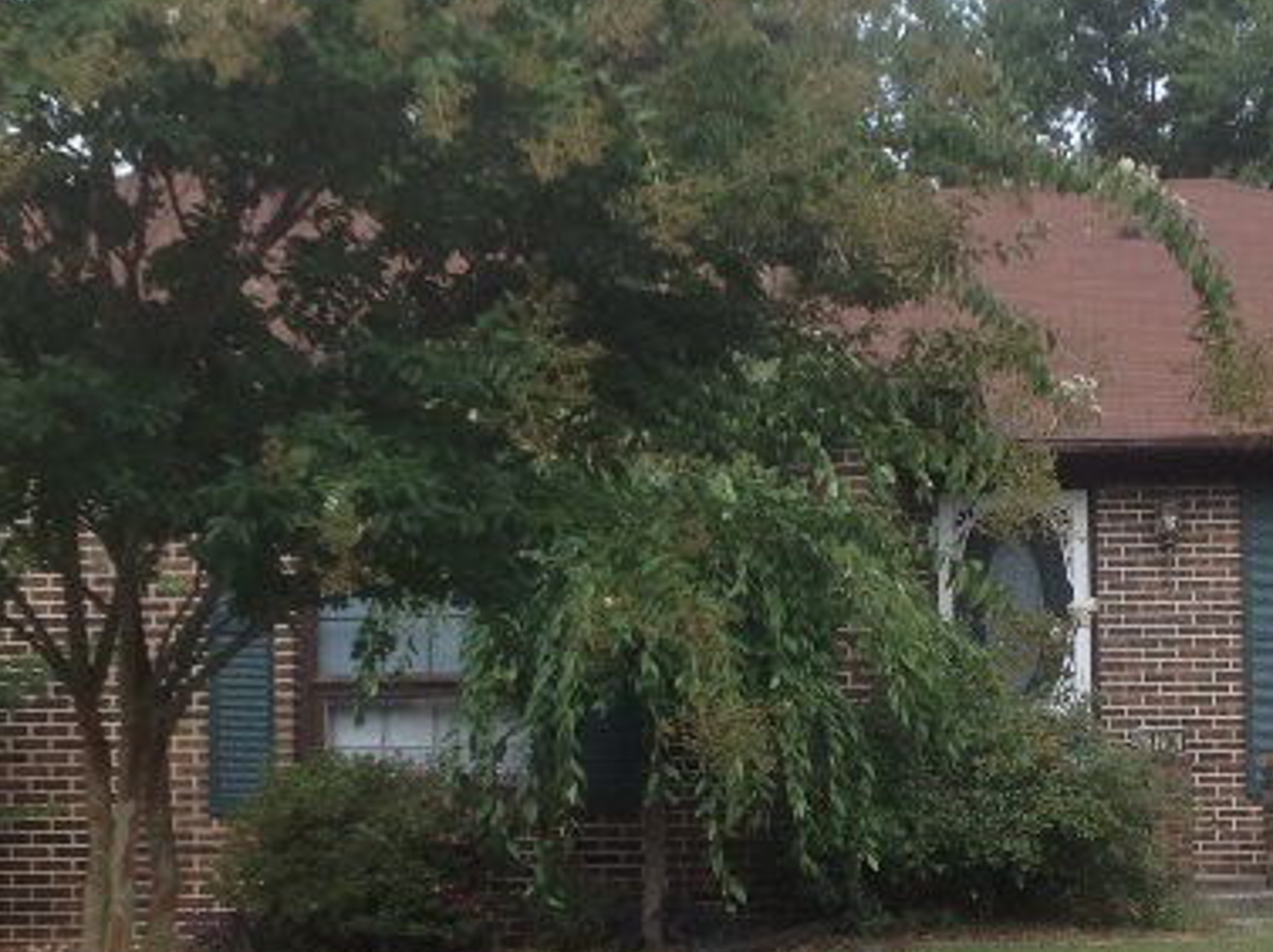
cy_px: 565
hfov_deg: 20.6
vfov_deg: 15.5
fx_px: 3490
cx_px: 750
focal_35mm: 95
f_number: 2.4
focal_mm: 4.28
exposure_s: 1/643
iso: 50
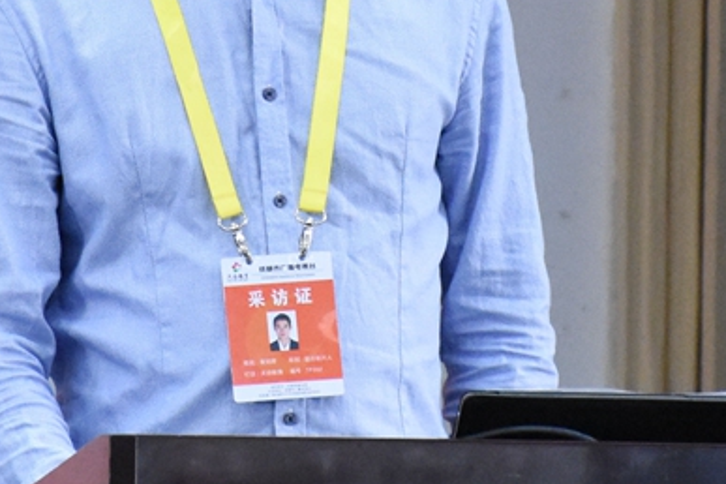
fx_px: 12320
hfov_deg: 3.4
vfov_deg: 2.3
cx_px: 251
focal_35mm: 611
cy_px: 28
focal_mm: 105
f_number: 5.6
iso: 4500
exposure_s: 1/160
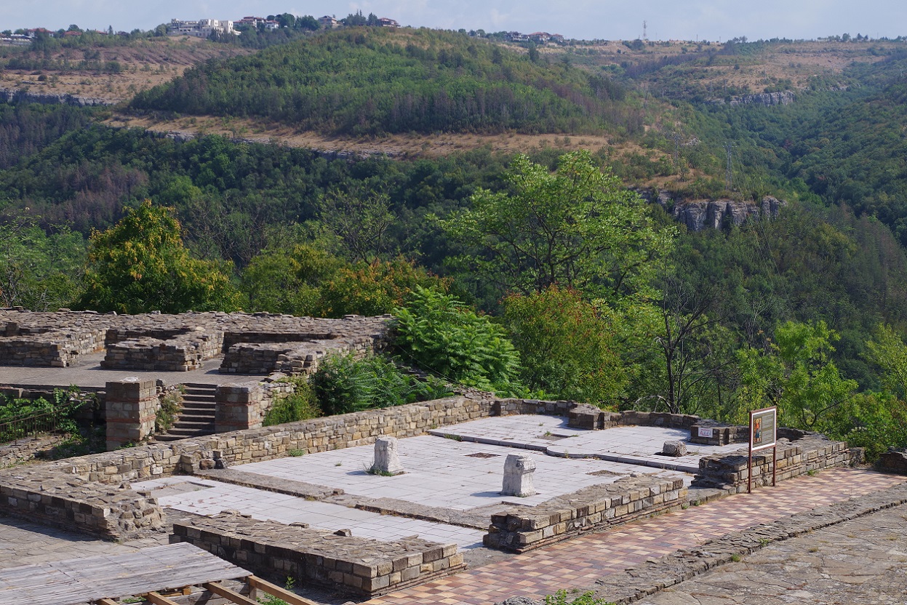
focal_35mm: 60
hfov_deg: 33.4
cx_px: 454
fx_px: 1512
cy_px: 302
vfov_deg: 22.6
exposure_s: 1/200
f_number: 8
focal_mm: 40
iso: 100
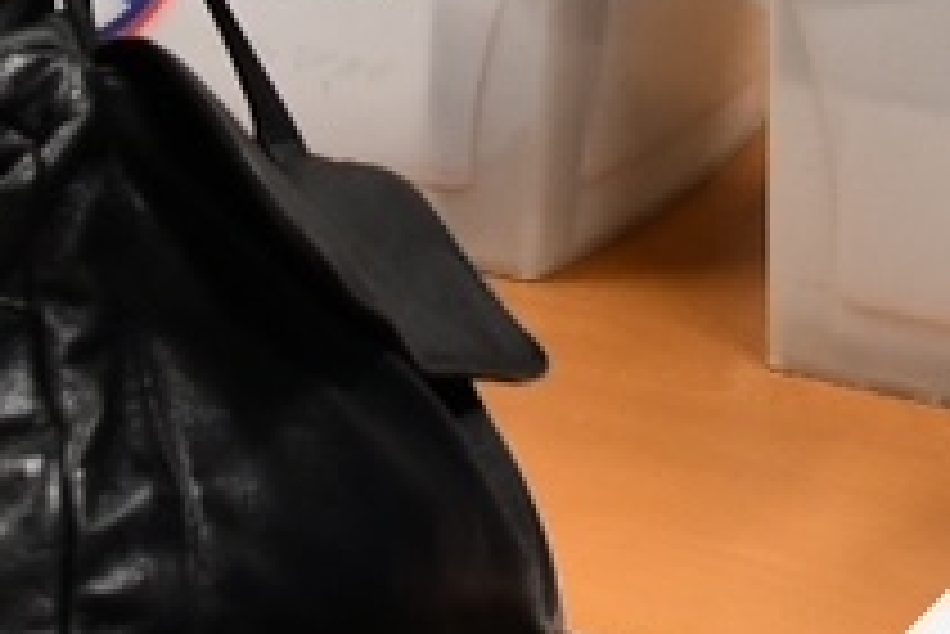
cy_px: -517
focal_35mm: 182
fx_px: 4806
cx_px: 1094
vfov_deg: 7.3
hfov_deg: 11.1
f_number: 2.8
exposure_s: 1/250
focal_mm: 20
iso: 800
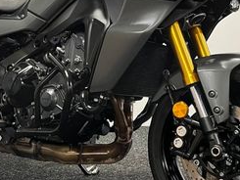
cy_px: 34
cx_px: 100
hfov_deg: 28.5
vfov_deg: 21.4
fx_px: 472
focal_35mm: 68
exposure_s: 1/50
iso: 250
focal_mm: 5.1
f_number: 1.6
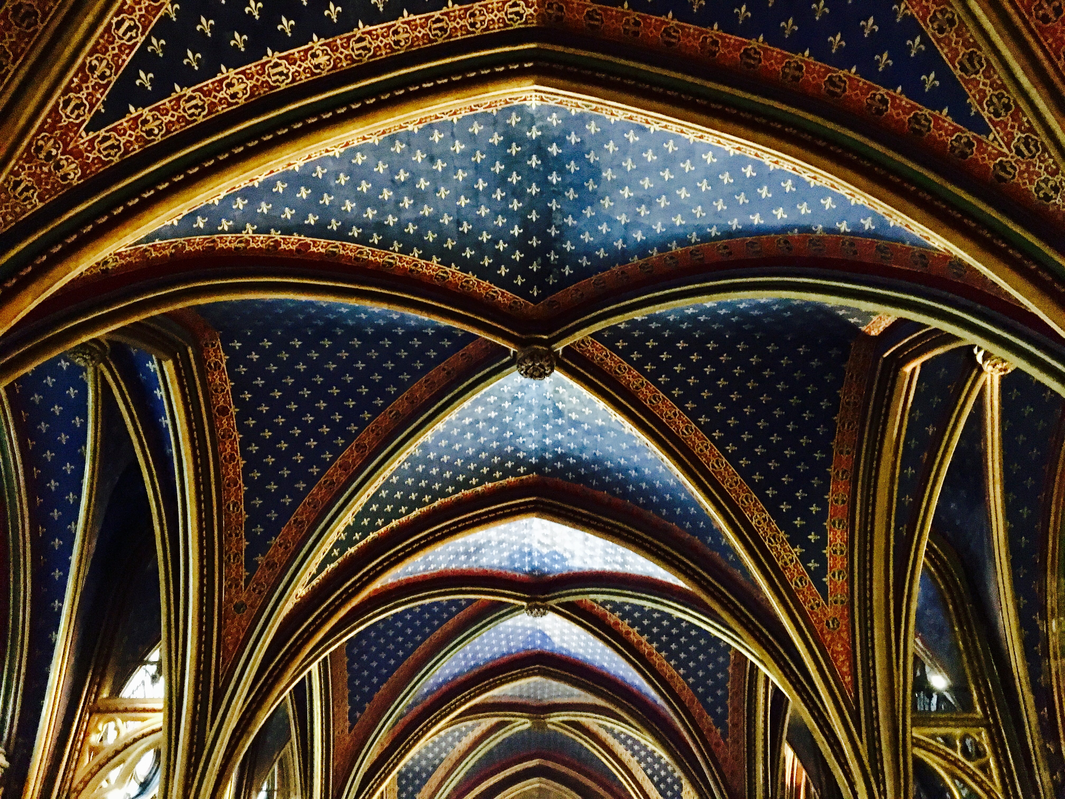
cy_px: 400
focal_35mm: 29
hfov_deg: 61.7
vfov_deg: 48.2
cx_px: 532
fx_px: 892
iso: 1000
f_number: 2.2
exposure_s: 1/17
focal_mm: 4.15
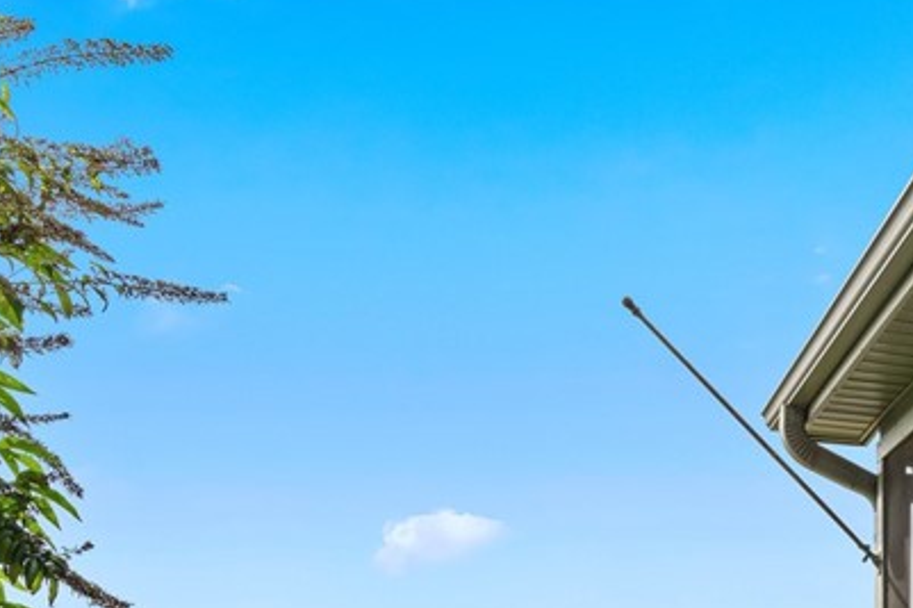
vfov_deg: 25.3
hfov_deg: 38.5
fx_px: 1166
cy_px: 789
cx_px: 890
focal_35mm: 46
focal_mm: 17
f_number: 9
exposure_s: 1/100
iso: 200
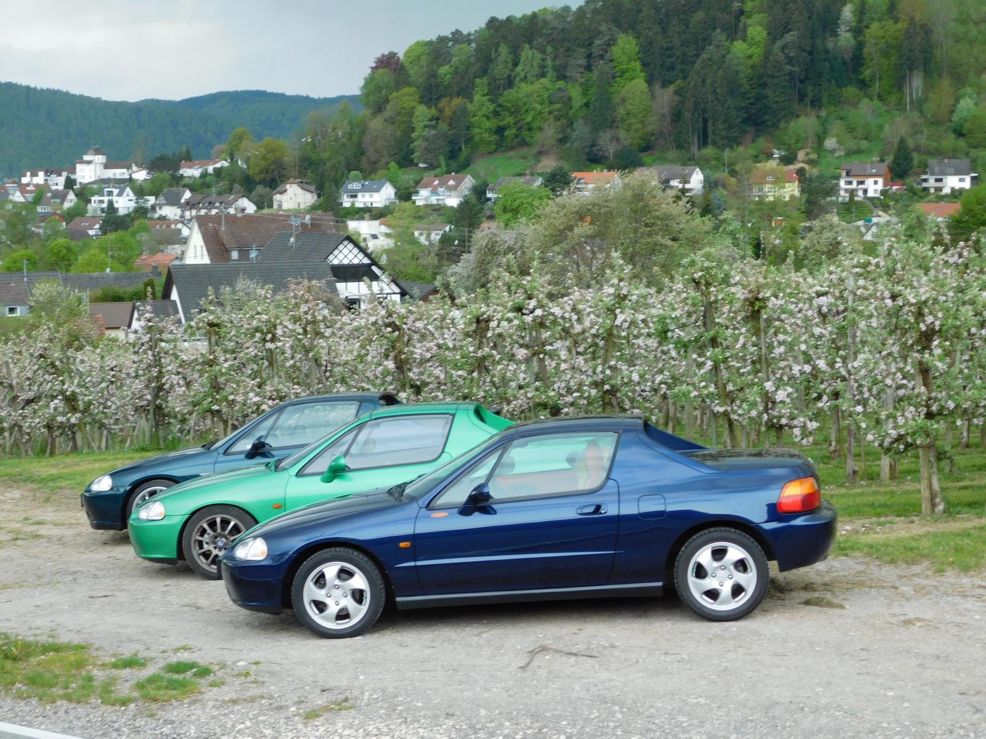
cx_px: 493
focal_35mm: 66
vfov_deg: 22.3
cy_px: 370
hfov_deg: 29.4
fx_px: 1880
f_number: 4.2
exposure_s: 1/30
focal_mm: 11.7
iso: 200
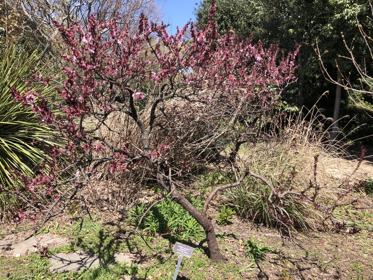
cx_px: 186
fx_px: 302
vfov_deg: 49.7
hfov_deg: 63.4
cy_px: 140
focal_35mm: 28
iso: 20
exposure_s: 1/952
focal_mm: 3.99
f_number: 1.8
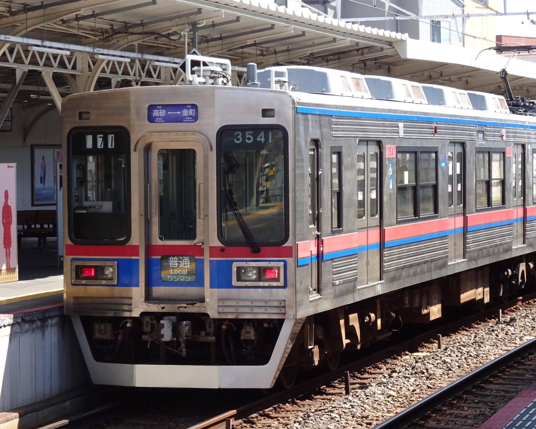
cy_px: 237
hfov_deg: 15.4
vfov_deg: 12.3
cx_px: 333
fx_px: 1983
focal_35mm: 125
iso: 400
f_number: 5
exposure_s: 1/500
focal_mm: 16.13
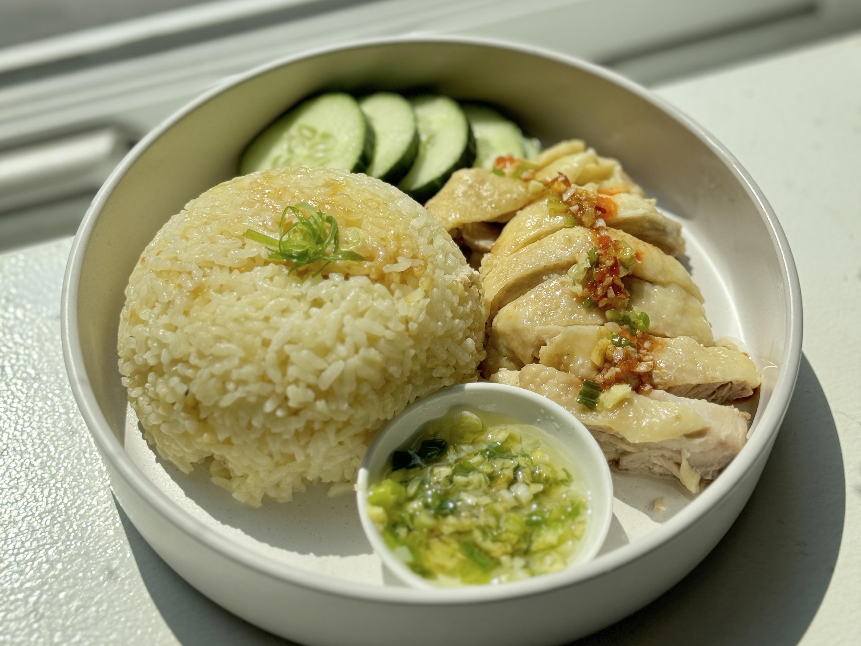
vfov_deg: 30.3
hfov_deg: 39.7
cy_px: 323
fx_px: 1194
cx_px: 430
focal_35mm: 48
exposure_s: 1/5376
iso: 64
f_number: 1.78
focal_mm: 6.76
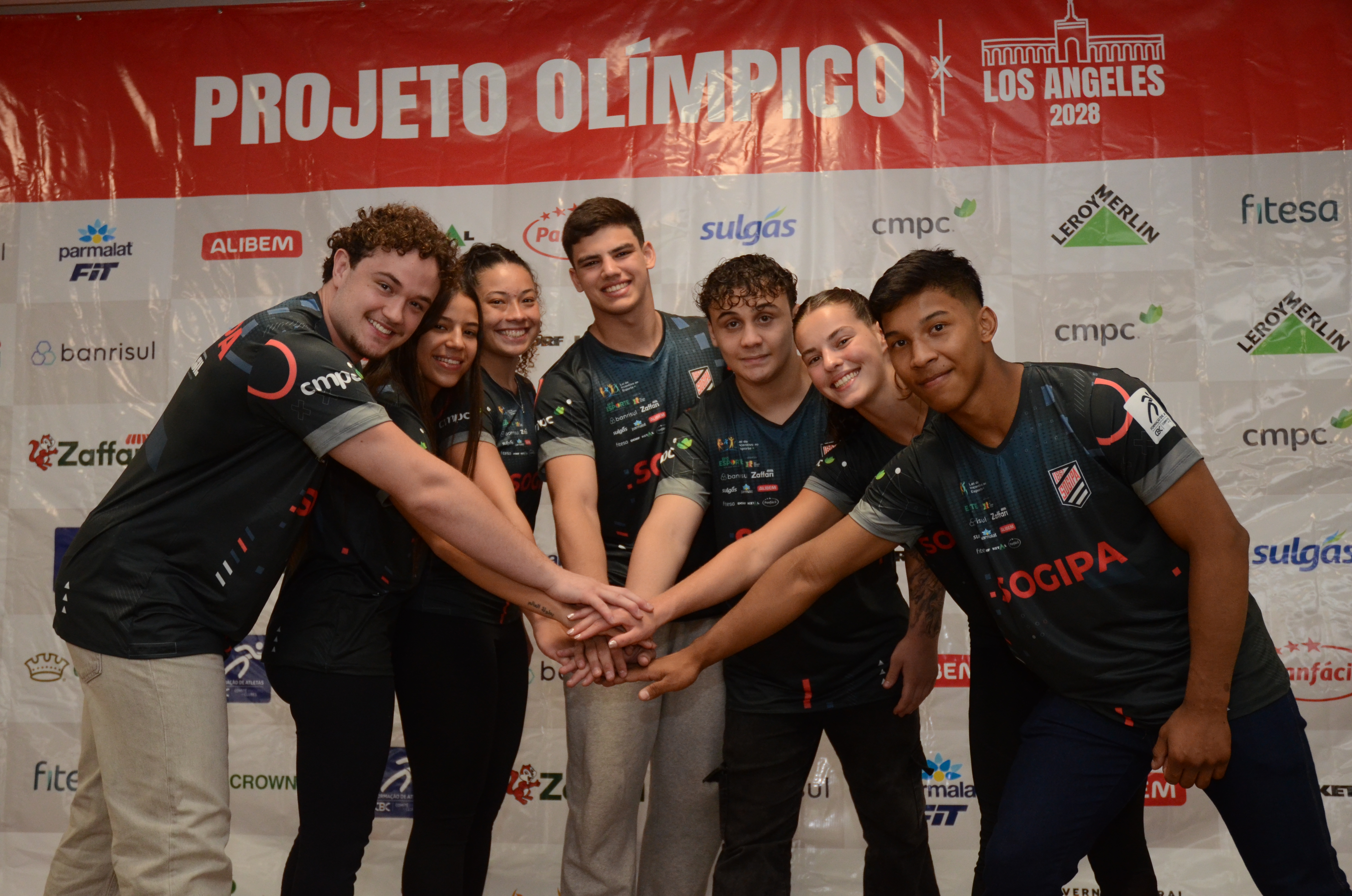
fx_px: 1405
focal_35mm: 38
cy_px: 448
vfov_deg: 35.3
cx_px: 676
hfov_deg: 51.4
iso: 1250
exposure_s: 1/160
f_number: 3.8
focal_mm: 25
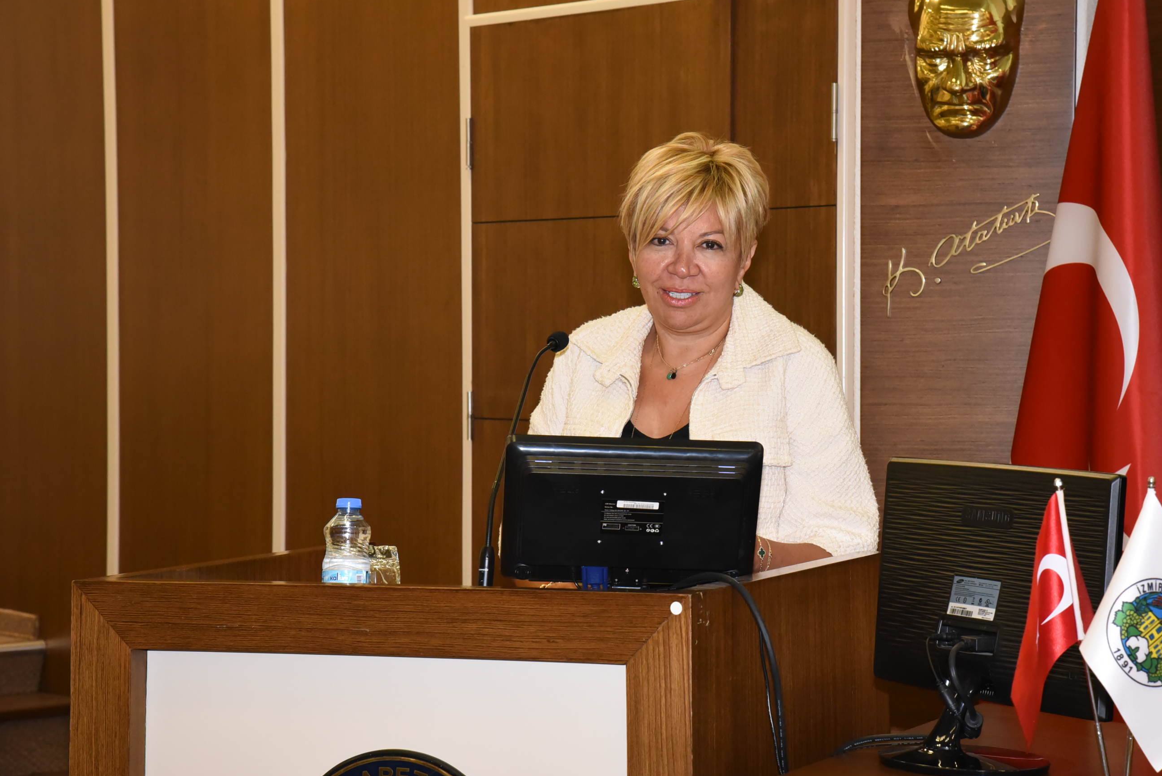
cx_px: 668
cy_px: 361
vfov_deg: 13.8
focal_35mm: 99
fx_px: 3196
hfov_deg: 20.6
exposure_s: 1/100
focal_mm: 85
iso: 4000
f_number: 10
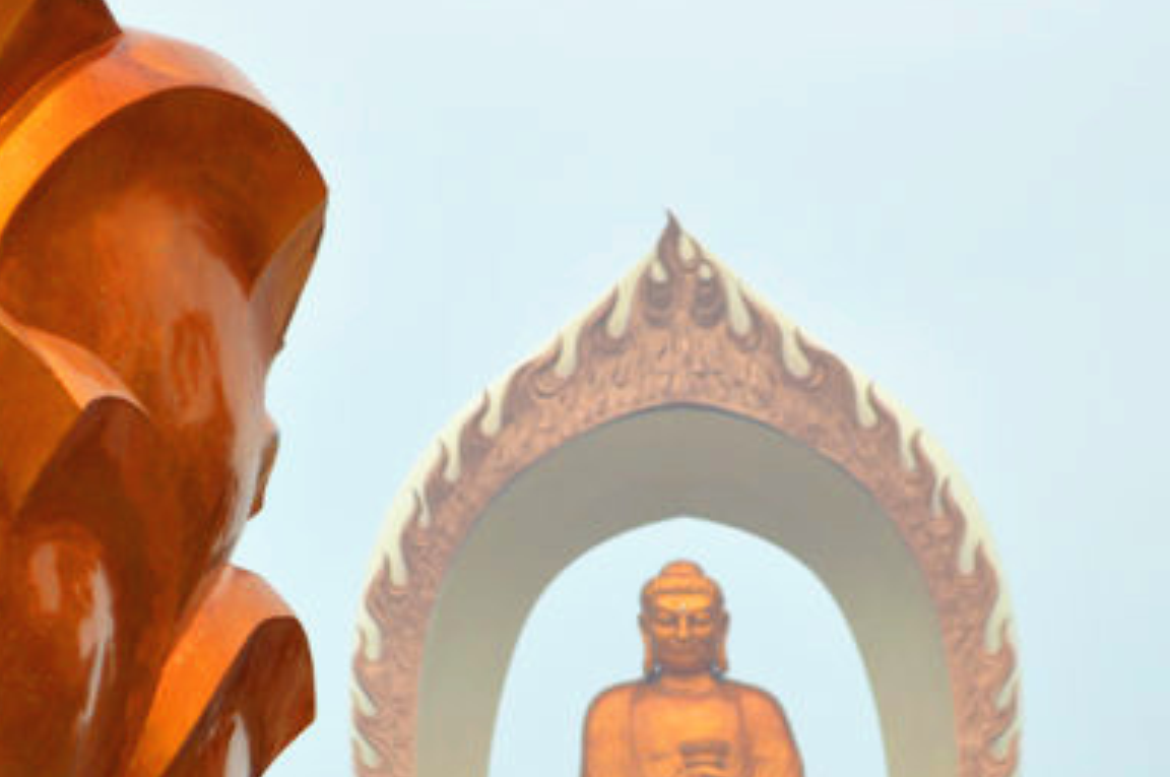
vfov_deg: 7.1
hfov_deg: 10.7
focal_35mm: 193
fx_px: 6270
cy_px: 652
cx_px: 643
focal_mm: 55
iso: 100
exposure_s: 1/250
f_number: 5.6
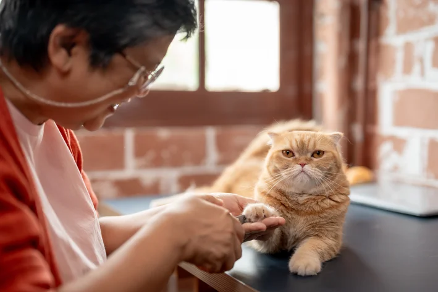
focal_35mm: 50
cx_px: 219
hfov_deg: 39.6
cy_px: 146
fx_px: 608
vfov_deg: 27.0
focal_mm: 50
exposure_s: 1/500
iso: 400
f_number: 1.8
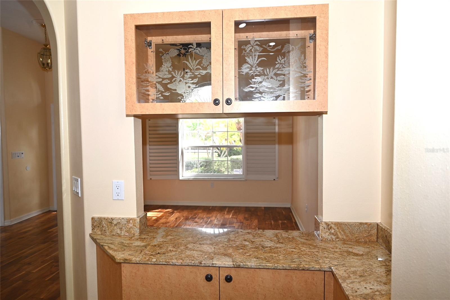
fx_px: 300
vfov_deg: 53.1
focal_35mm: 24
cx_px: 225
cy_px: 150
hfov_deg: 73.8
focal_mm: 24
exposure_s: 1/125
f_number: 5.6
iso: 200
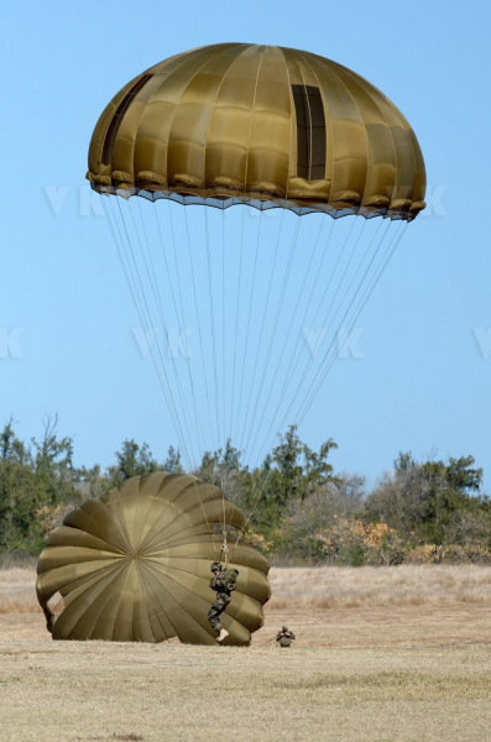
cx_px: 246
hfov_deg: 4.7
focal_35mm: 292
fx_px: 6015
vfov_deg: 7.1
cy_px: 371
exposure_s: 1/1250
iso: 160
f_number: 6.3
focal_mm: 195
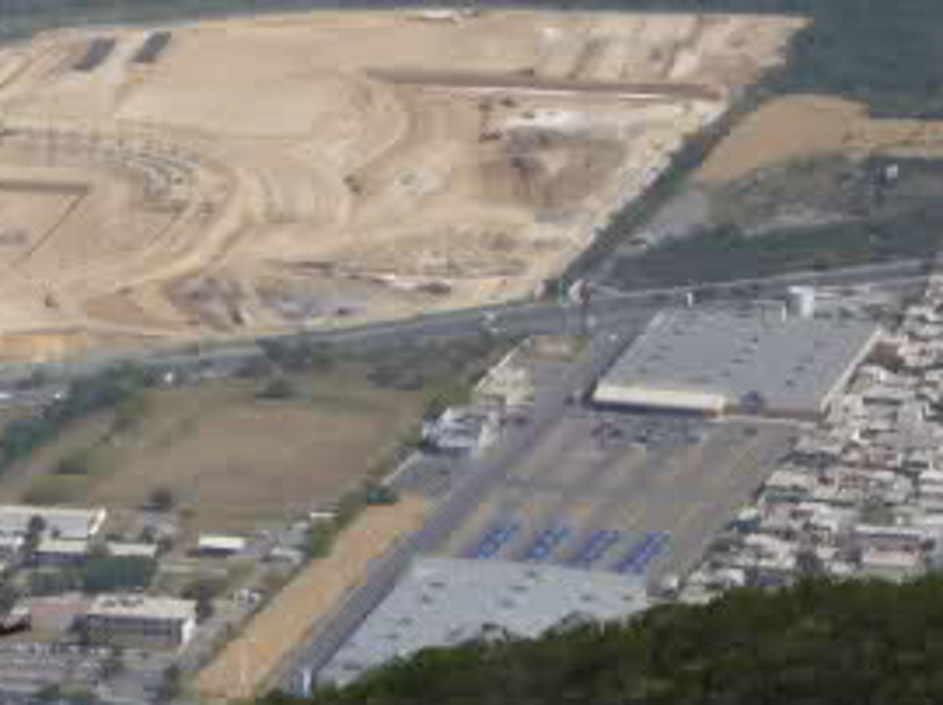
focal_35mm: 332
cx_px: -80
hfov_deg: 6.0
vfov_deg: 4.5
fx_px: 9036
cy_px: 14
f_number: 6.5
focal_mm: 20
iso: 100
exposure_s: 1/320
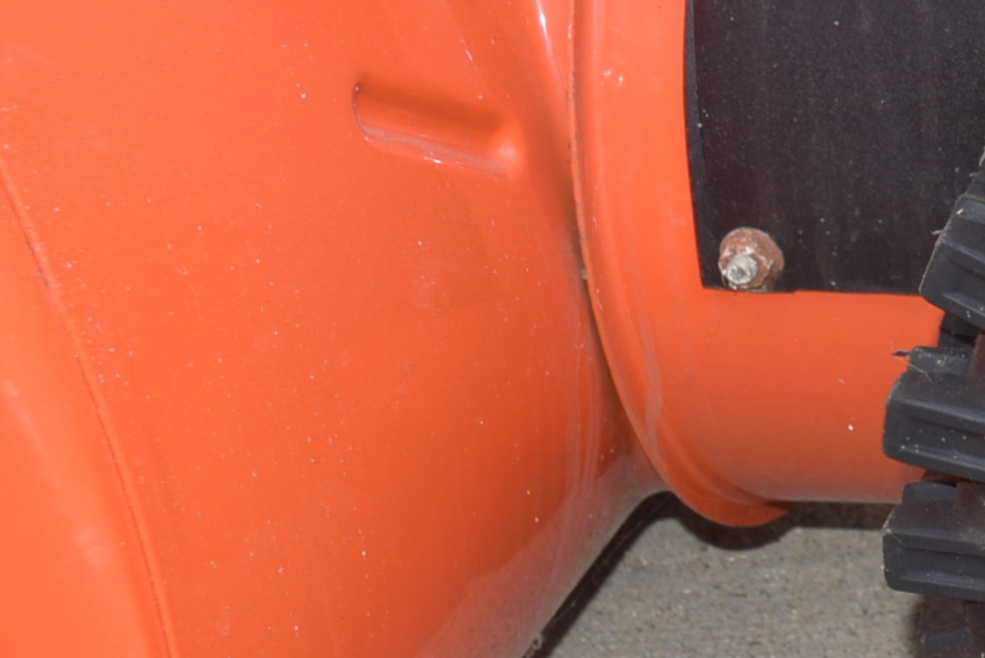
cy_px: 73
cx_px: 1680
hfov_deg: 15.7
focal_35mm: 114
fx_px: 3121
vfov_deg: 12.0
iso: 100
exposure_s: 1/200
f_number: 6.3
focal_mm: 20
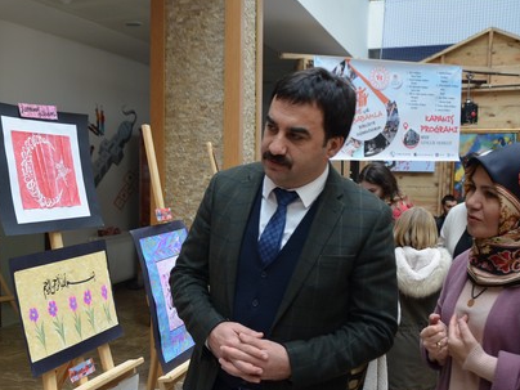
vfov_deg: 33.2
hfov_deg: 42.6
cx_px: 136
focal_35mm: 43
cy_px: 273
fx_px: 646
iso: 400
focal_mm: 18
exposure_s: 1/60
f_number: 4
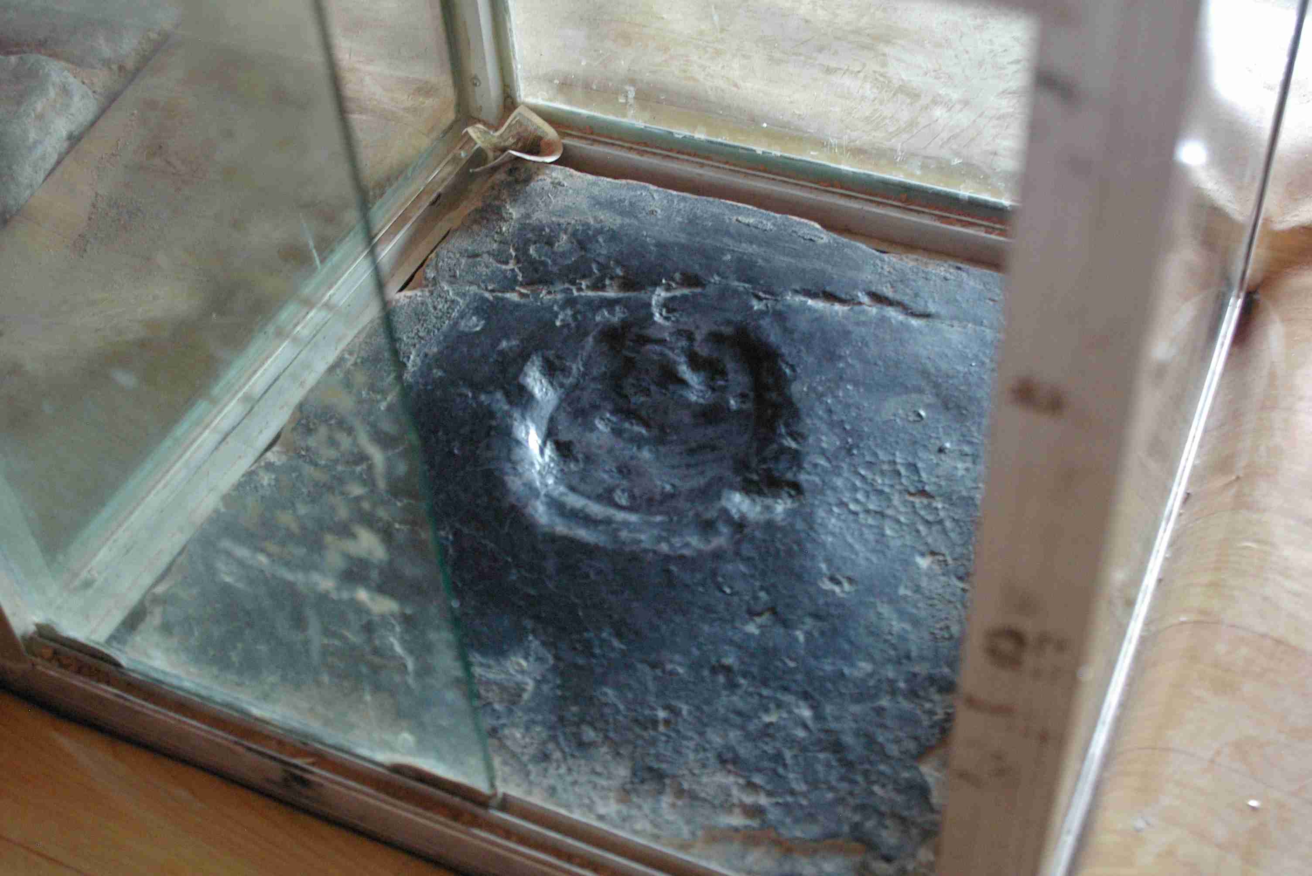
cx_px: 656
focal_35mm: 42
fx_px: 1531
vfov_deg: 31.9
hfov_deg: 46.4
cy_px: 438
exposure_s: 1/30
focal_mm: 28
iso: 1600
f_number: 4
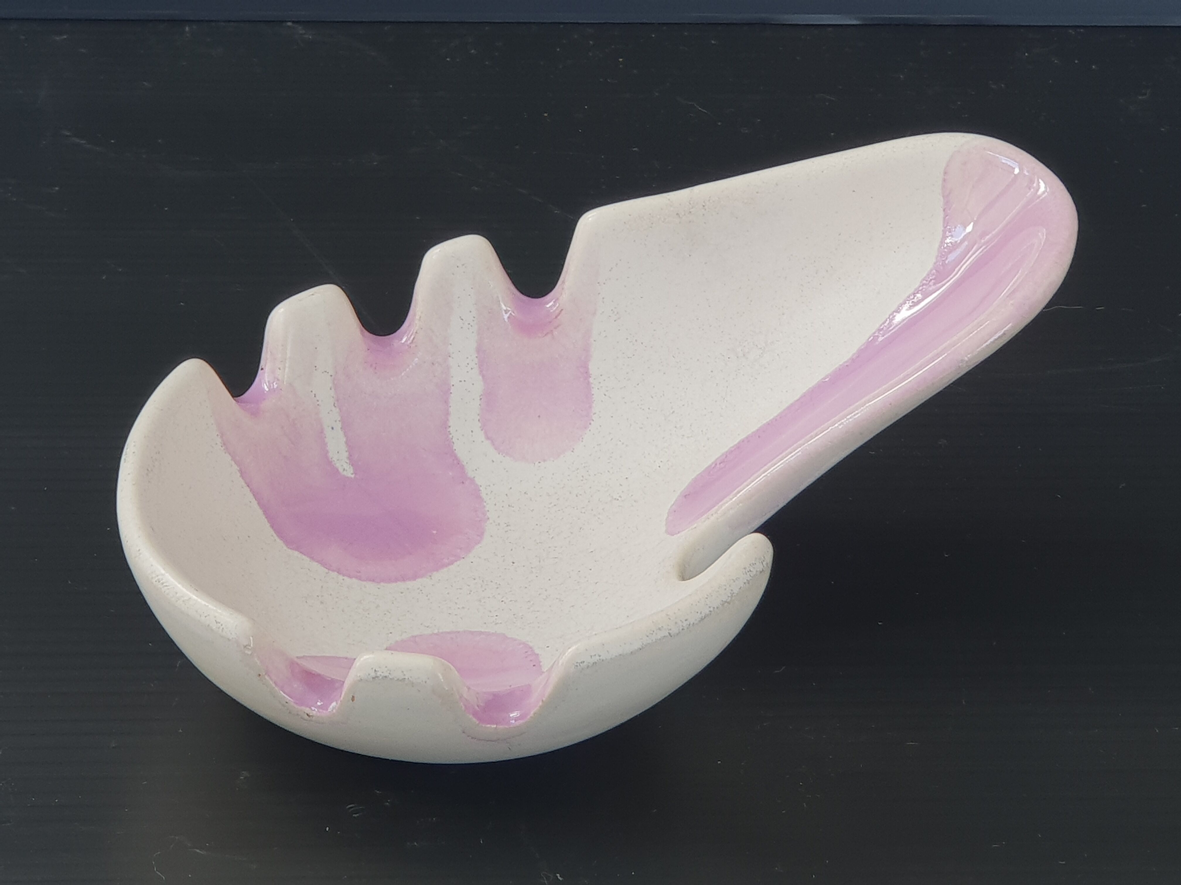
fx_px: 1774
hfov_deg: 36.8
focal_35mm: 52
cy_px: 442
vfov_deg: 28.0
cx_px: 590
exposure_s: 1/50
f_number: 2.4
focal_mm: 6
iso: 32
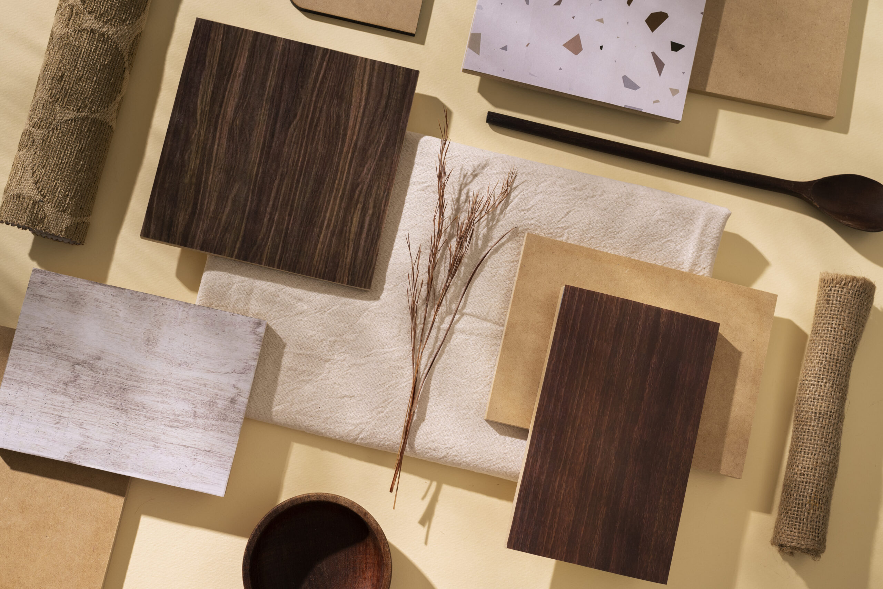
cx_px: 442
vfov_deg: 27.0
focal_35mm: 50
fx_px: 1227
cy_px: 294
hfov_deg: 39.6
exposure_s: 1/125
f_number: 8
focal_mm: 50
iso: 160
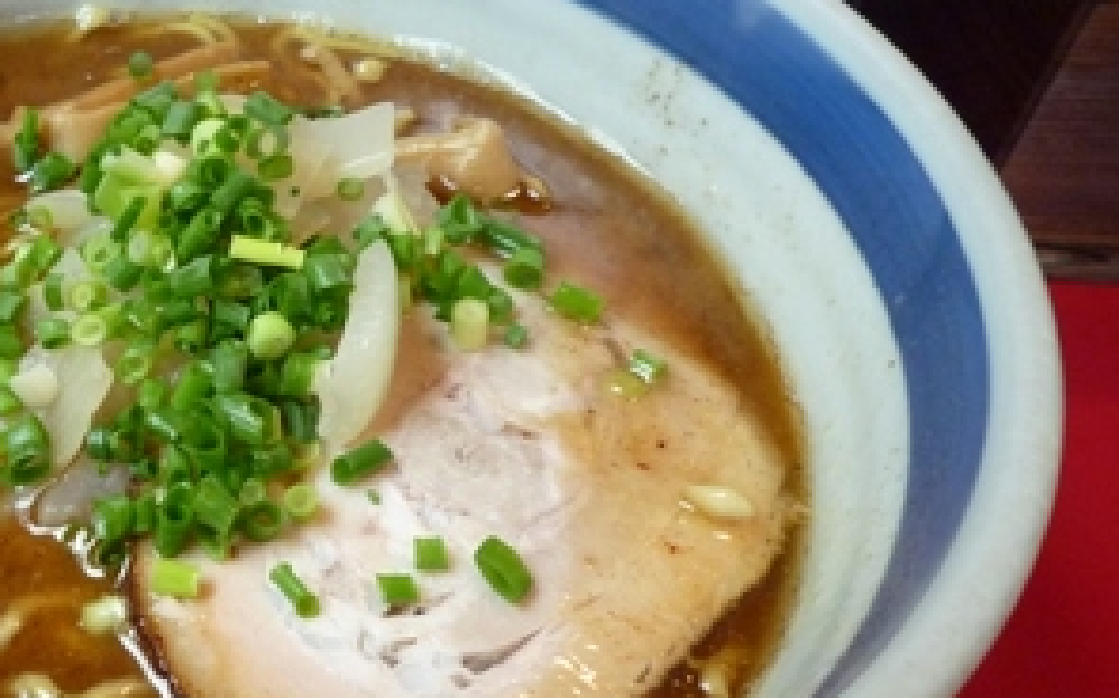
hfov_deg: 42.9
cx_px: 199
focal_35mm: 44
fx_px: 1341
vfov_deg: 29.1
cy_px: 393
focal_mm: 4.4
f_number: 2.8
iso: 250
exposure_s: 1/30
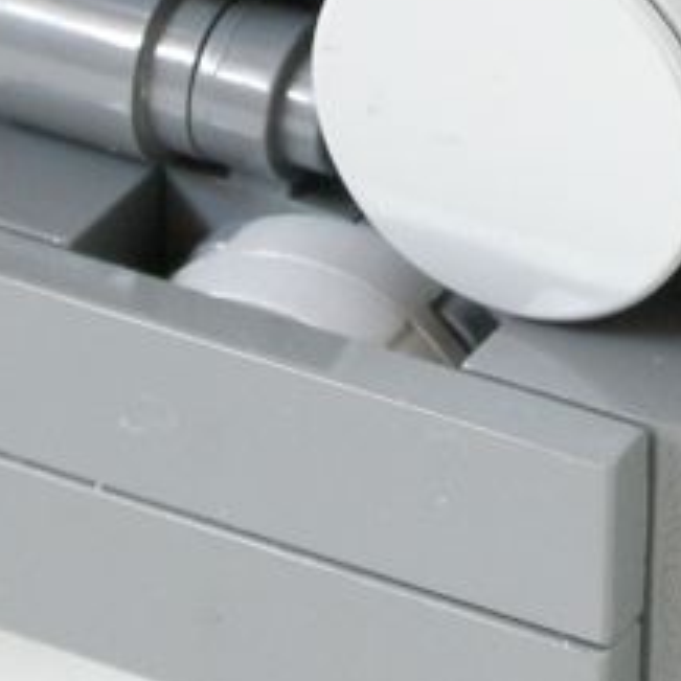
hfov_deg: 4.7
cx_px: 668
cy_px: -50
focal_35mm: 371
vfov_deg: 4.7
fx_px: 8258
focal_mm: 18.6
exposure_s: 1/6.8
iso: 200
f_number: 4.8
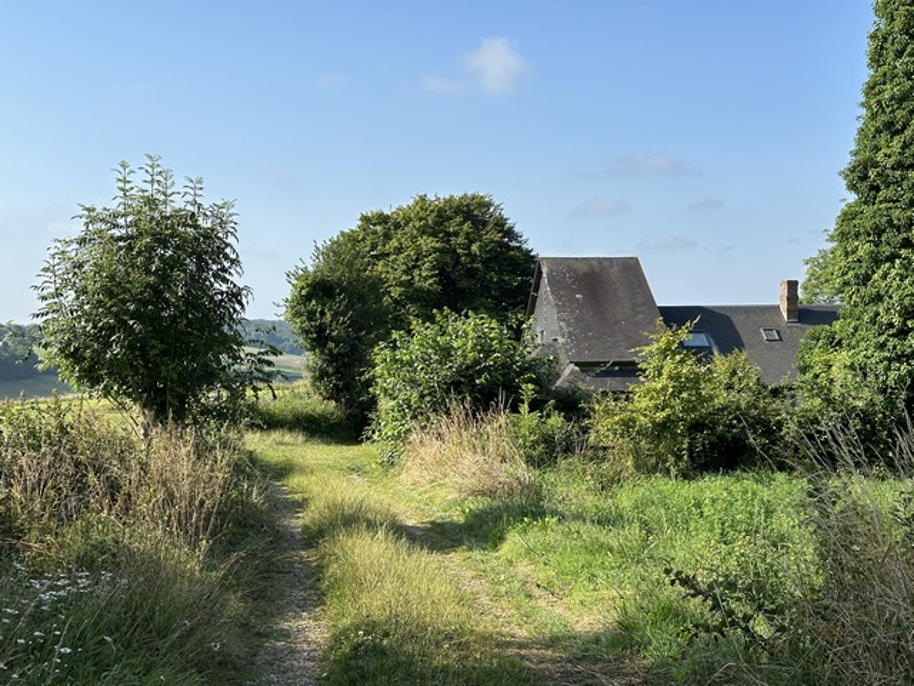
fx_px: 1267
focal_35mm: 48
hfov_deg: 39.7
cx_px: 457
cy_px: 343
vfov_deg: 30.3
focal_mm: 6.86
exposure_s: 1/2976
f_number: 1.78
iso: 64
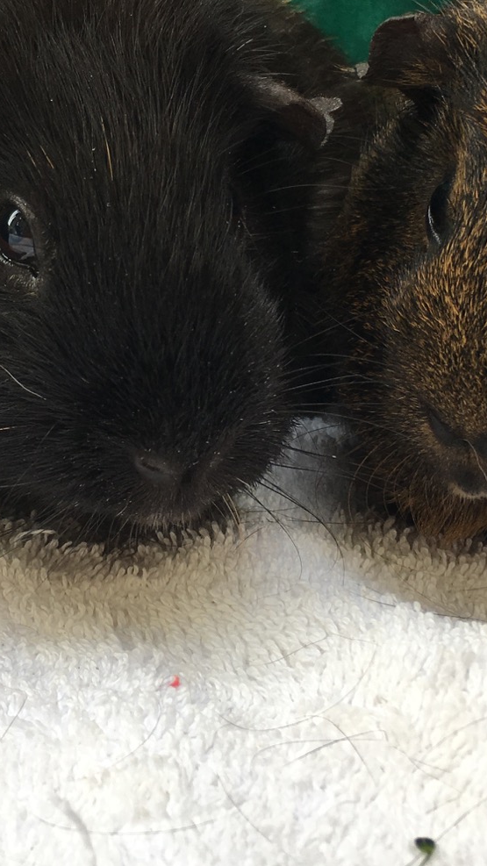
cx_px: 95
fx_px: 1470
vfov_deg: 32.6
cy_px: 307
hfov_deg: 18.6
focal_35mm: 64
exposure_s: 1/129
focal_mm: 4.15
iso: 25
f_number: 2.2
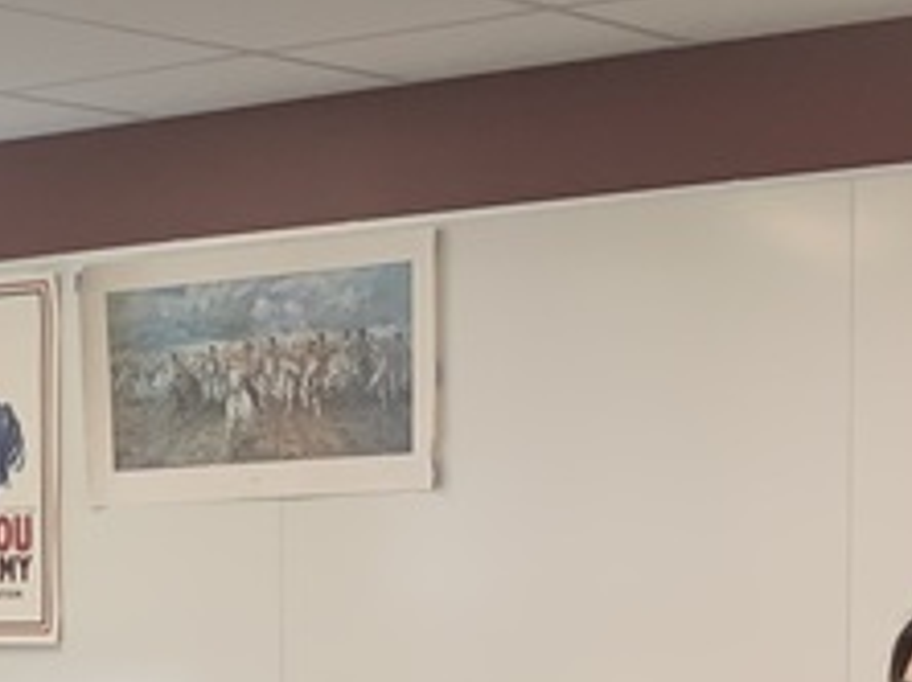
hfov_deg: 15.5
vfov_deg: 11.9
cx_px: -345
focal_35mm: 120
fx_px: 3158
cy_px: 970
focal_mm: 4.25
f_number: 1.8
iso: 80
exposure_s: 1/121
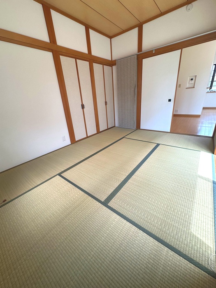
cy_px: 144
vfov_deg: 102.1
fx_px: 116
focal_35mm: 14
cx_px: 108
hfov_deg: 85.7
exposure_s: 1/100
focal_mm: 2.22
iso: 100
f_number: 2.2
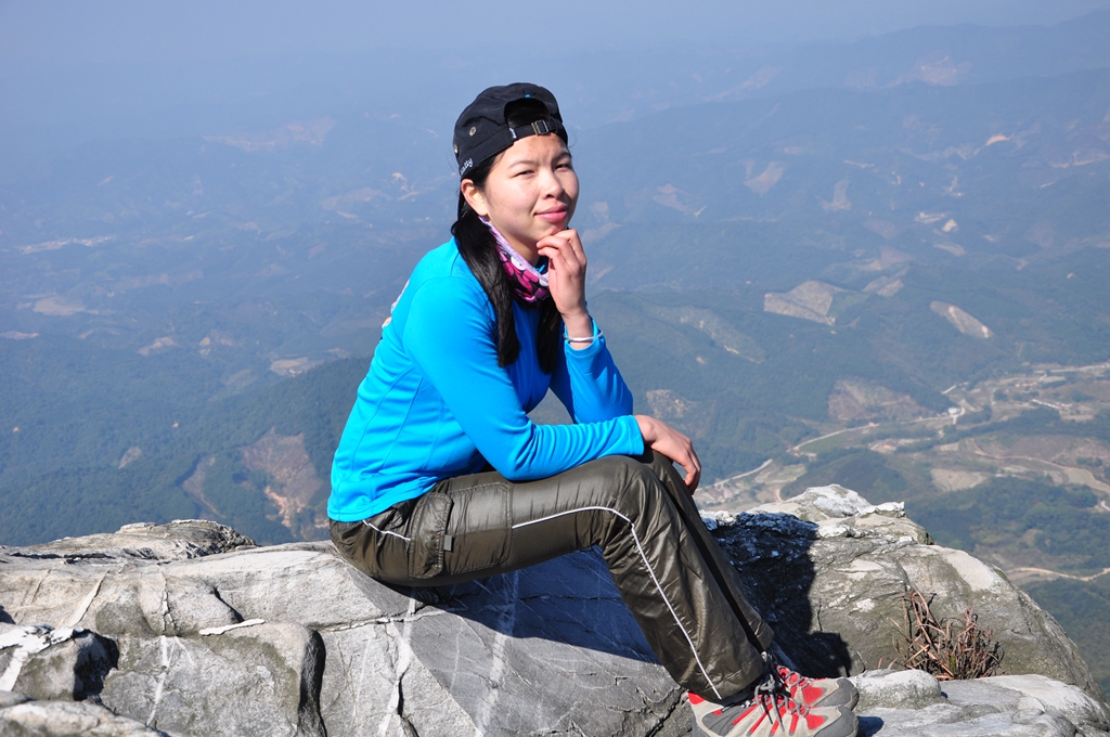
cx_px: 555
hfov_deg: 41.2
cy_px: 368
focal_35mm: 48
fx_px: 1478
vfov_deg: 28.0
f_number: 6.3
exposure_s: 1/640
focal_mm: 32
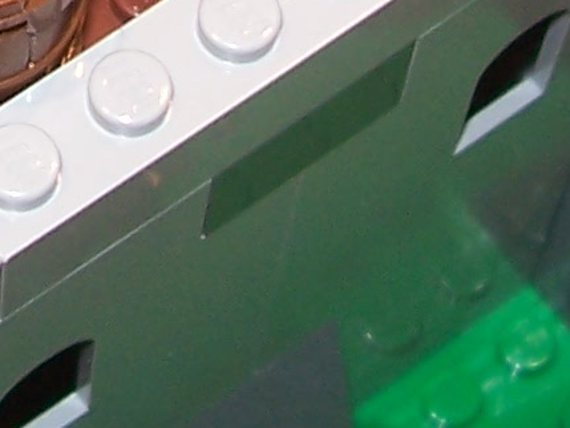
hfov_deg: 9.4
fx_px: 3360
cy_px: -520
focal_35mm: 204
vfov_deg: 7.0
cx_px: -299
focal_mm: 5.6
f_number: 2.7
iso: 80
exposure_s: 1/60
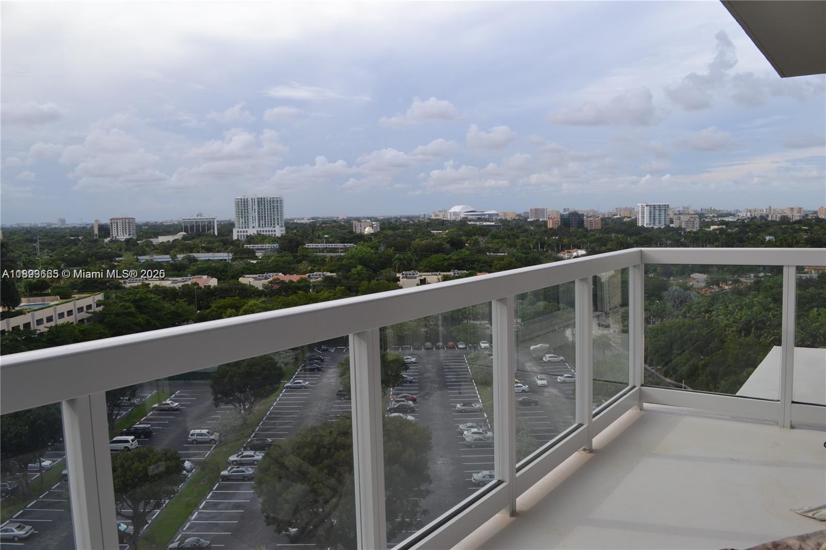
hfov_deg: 67.4
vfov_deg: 47.9
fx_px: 619
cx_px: 413
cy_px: 275
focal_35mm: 27
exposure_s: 1/160
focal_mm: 18
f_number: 6.3
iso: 100
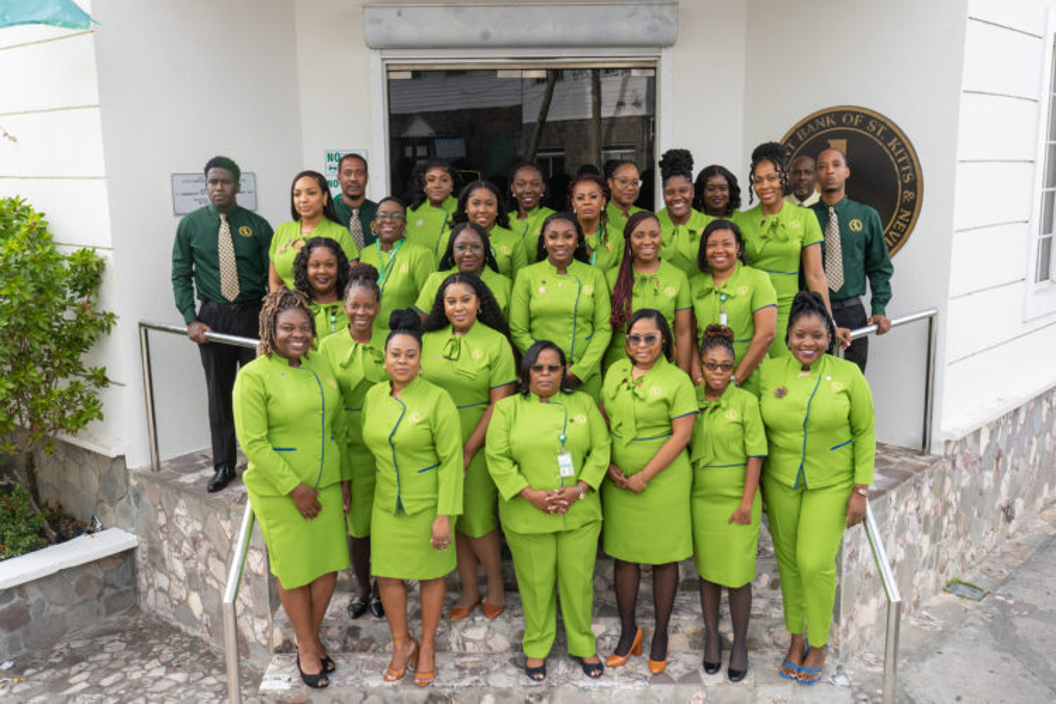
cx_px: 528
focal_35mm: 35
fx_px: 1027
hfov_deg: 54.4
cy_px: 352
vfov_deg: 37.9
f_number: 8
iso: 320
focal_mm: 35
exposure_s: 1/100
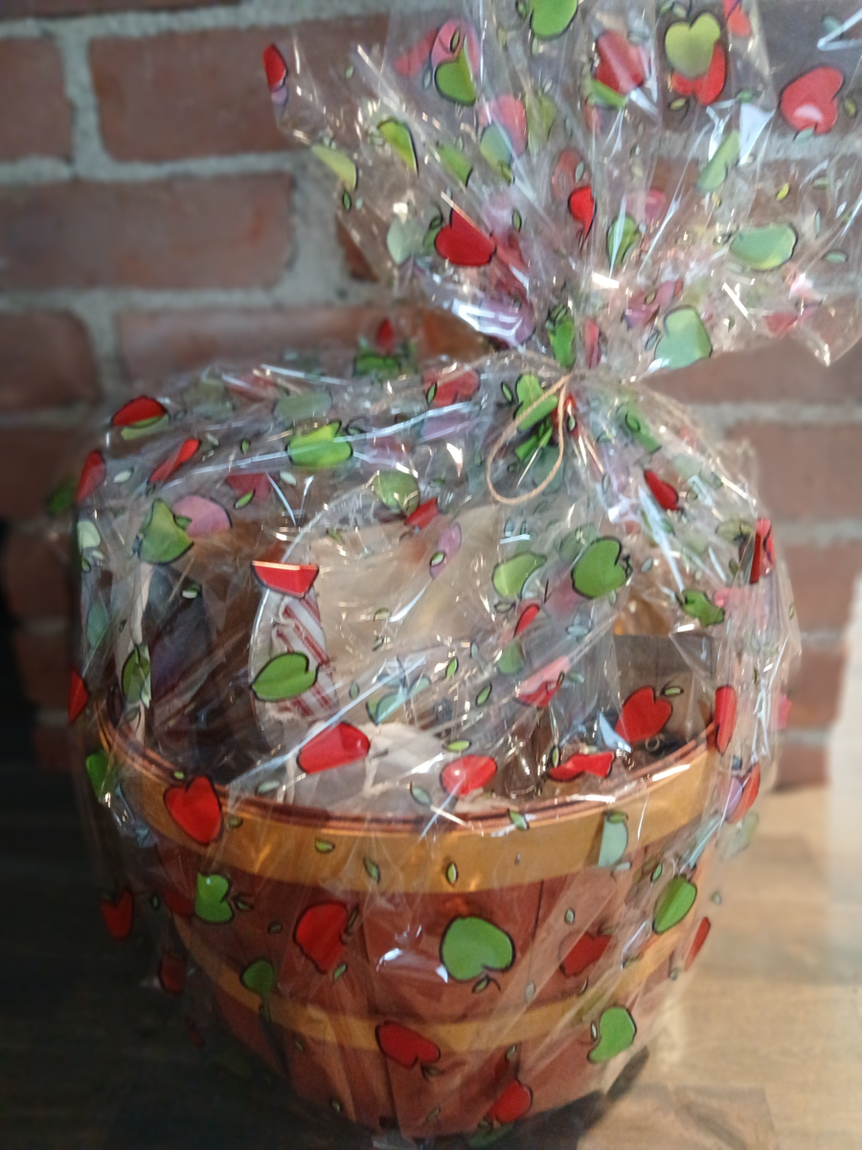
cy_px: 575
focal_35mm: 26
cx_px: 431
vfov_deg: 67.3
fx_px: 863
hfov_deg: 53.1
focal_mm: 3.98
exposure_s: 1/20
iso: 640
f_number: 1.8
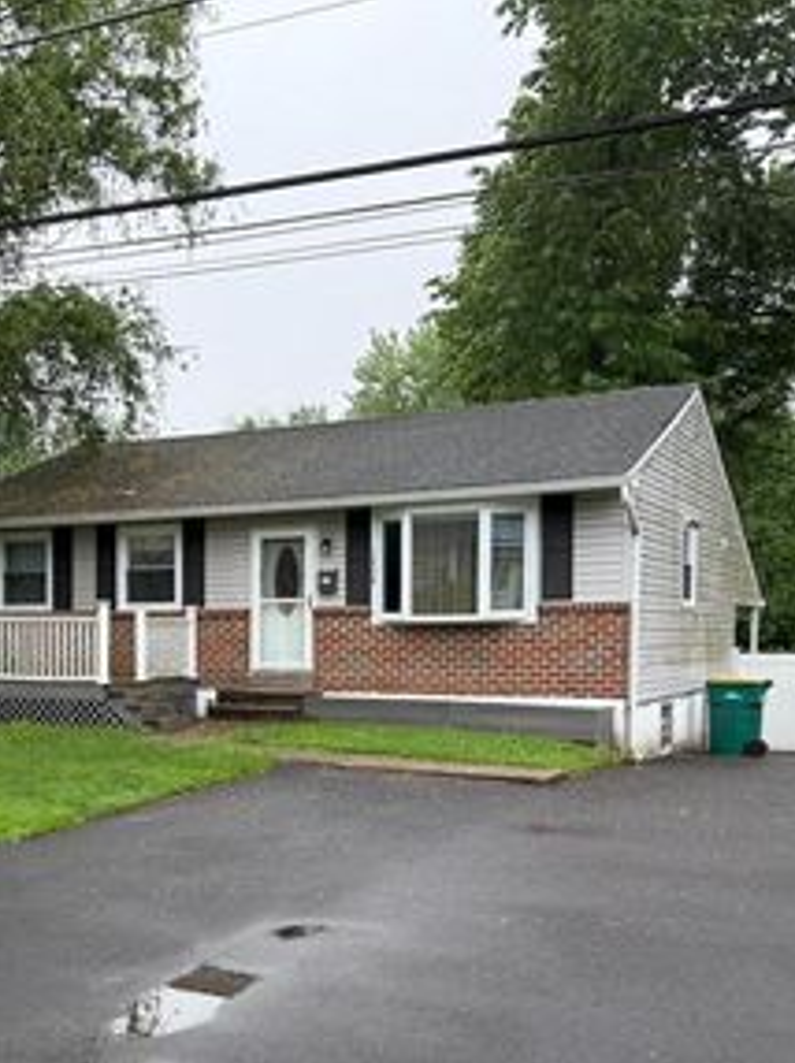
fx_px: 1288
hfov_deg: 33.3
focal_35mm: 42
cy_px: 693
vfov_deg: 44.3
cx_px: 152
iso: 100
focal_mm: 6.76
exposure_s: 1/849
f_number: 1.78
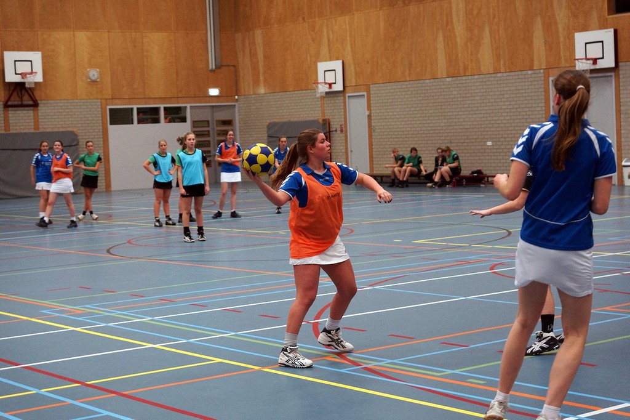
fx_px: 1312
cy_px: 210
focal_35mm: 75
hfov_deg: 27.0
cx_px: 315
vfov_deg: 18.2
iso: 1000
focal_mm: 50
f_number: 2.8
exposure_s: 1/250
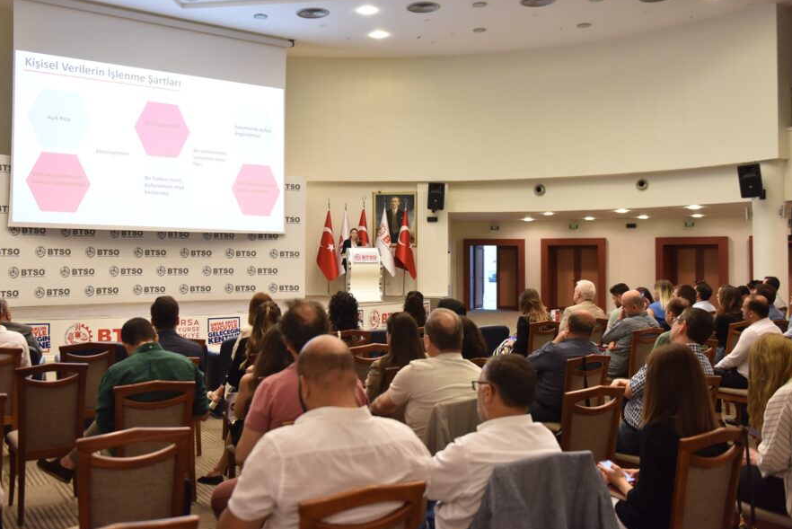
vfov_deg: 36.9
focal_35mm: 36
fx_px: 792
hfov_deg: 53.0
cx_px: 352
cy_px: 239
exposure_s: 1/100
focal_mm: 31
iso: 1250
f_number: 3.2
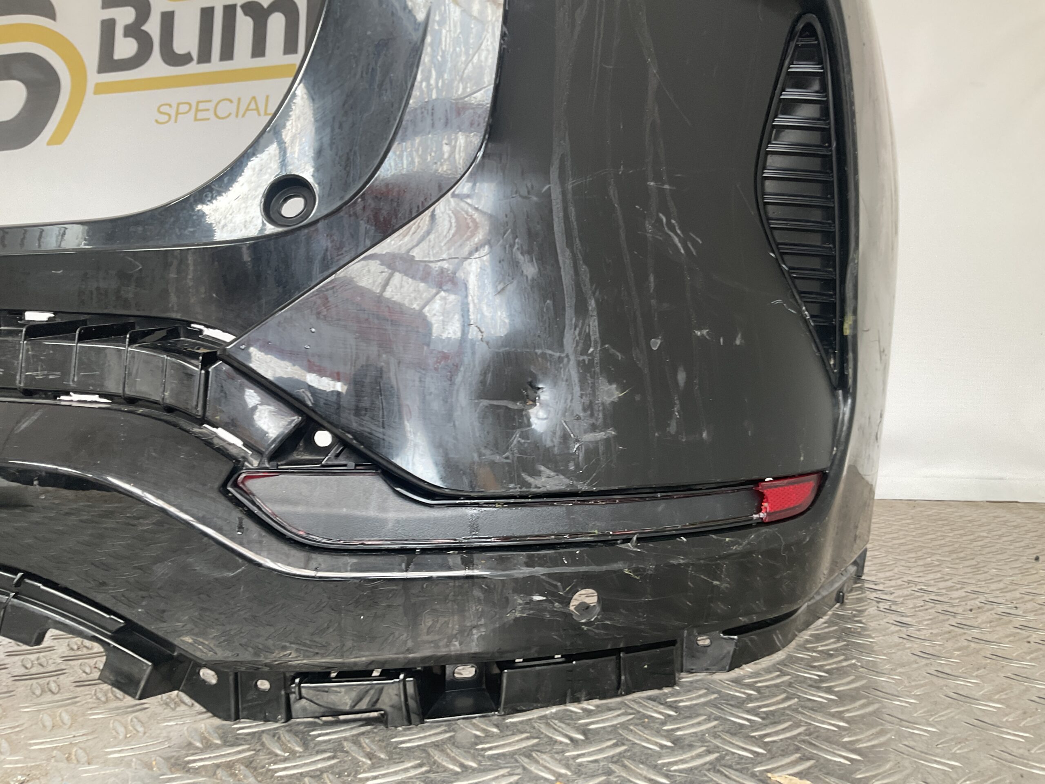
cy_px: 392
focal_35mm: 29
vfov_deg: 48.2
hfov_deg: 61.7
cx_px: 522
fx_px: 875
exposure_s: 1/60
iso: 40
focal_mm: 3
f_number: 1.8
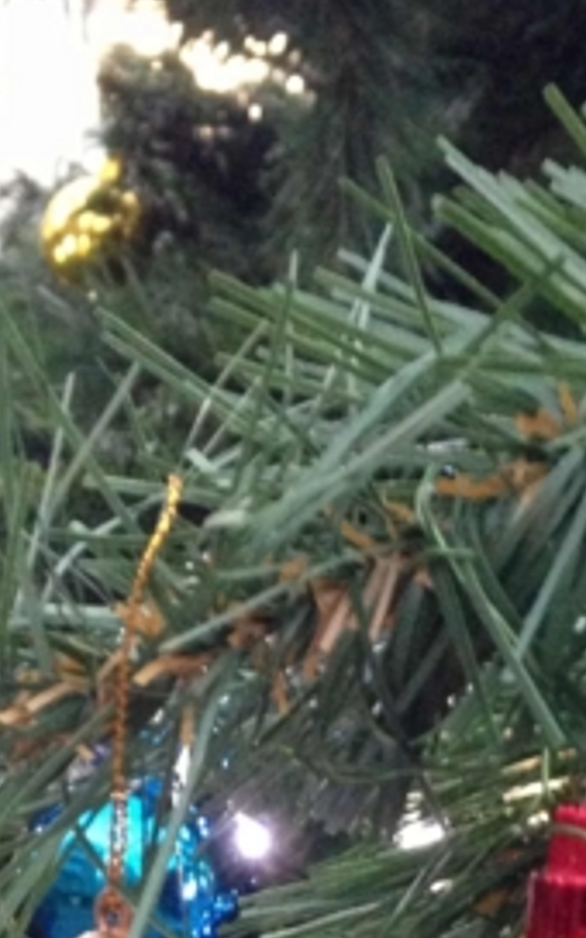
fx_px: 2632
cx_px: 183
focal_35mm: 103
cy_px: 1172
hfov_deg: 12.7
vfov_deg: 18.9
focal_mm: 4.13
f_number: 2.4
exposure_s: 1/15
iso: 400
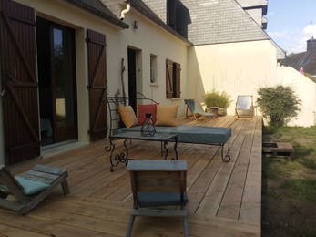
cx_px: 158
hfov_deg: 63.5
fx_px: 256
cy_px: 119
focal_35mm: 28
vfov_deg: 49.7
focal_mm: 3.5
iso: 122
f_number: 2
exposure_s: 1/979
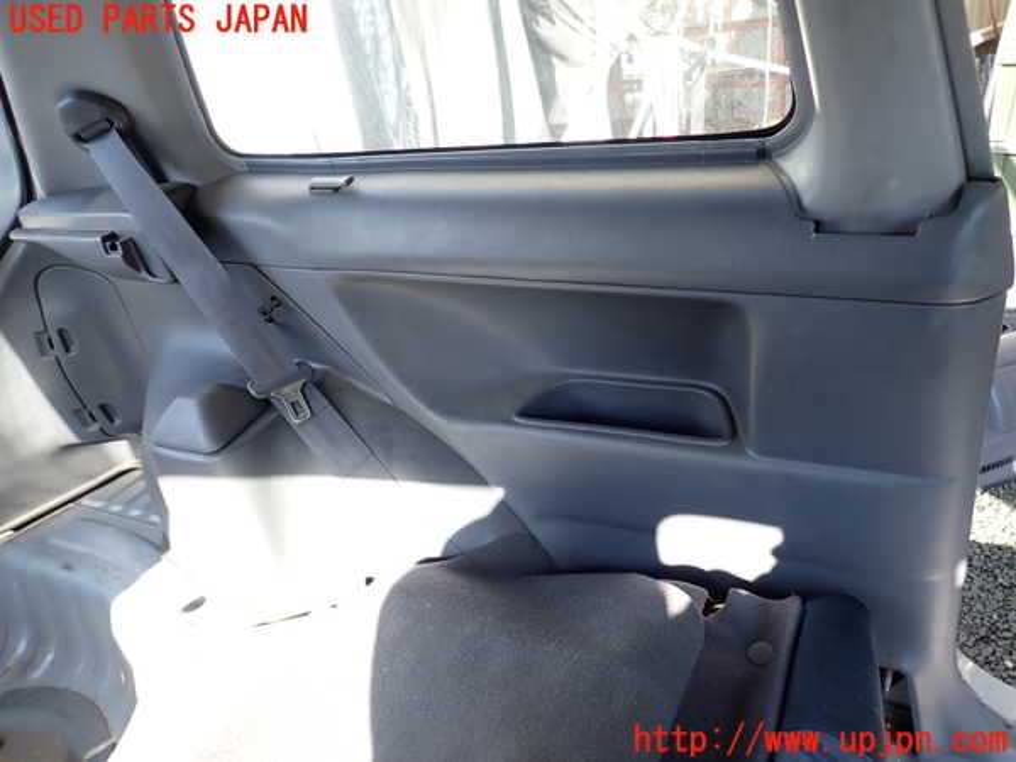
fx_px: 734
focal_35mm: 25
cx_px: 508
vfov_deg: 54.9
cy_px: 381
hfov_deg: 69.4
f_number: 2
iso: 100
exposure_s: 1/125
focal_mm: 4.5
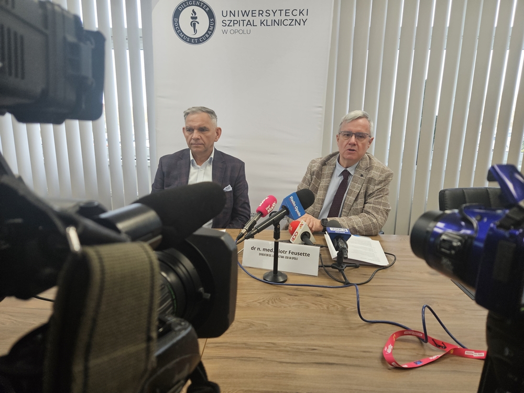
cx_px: 262
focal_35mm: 23
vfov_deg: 58.9
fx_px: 348
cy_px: 196
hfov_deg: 73.9
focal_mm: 5.4
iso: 100
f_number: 1.8
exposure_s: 1/100
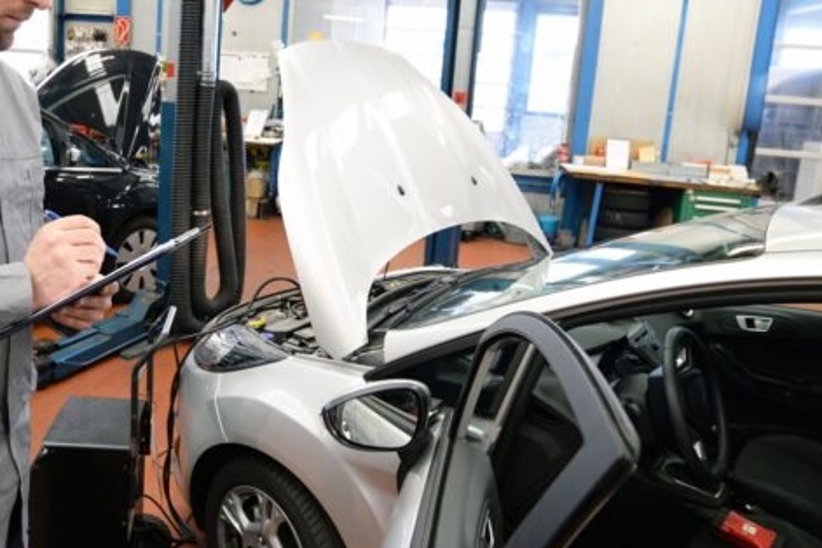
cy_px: 207
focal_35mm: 31
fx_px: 708
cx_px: 304
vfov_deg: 42.0
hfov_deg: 59.4
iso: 2200
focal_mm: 19
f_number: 4.5
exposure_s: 1/200
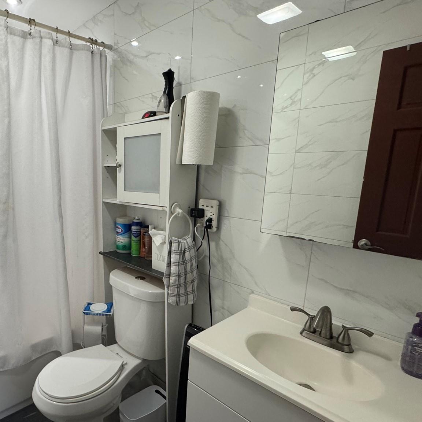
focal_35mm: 22
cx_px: 129
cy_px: 234
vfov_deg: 69.4
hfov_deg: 67.0
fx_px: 303
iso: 250
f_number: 2.2
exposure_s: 1/120
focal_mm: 2.22
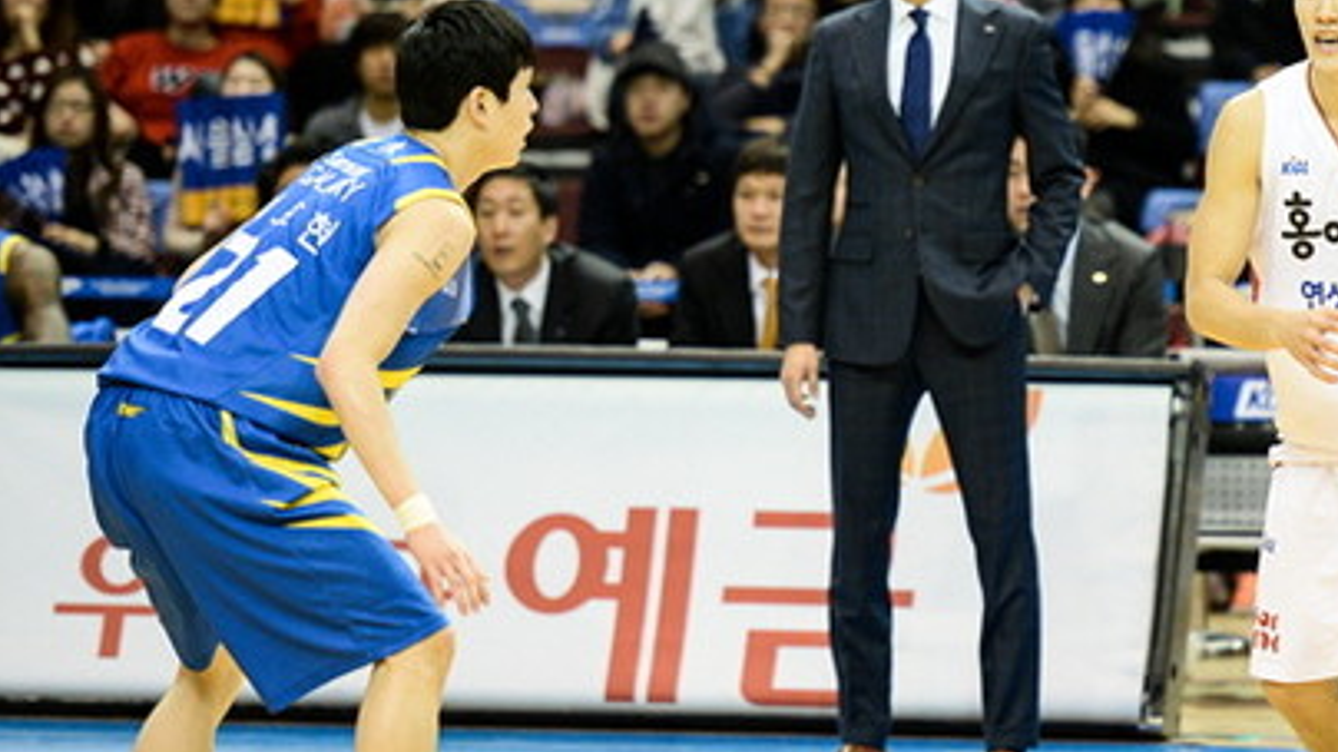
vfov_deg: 4.2
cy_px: 331
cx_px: 990
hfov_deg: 7.5
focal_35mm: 288
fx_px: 10215
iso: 2500
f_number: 2.8
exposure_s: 1/640
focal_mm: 185
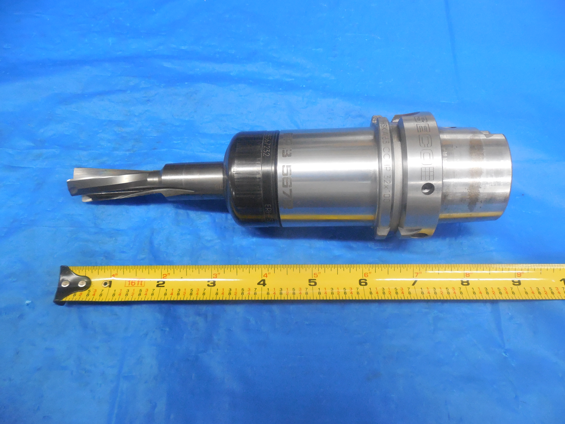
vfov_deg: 54.9
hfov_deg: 69.4
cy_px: 212
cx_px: 282
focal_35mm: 25
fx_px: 408
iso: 800
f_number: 3.3
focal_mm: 4.5
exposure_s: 1/60
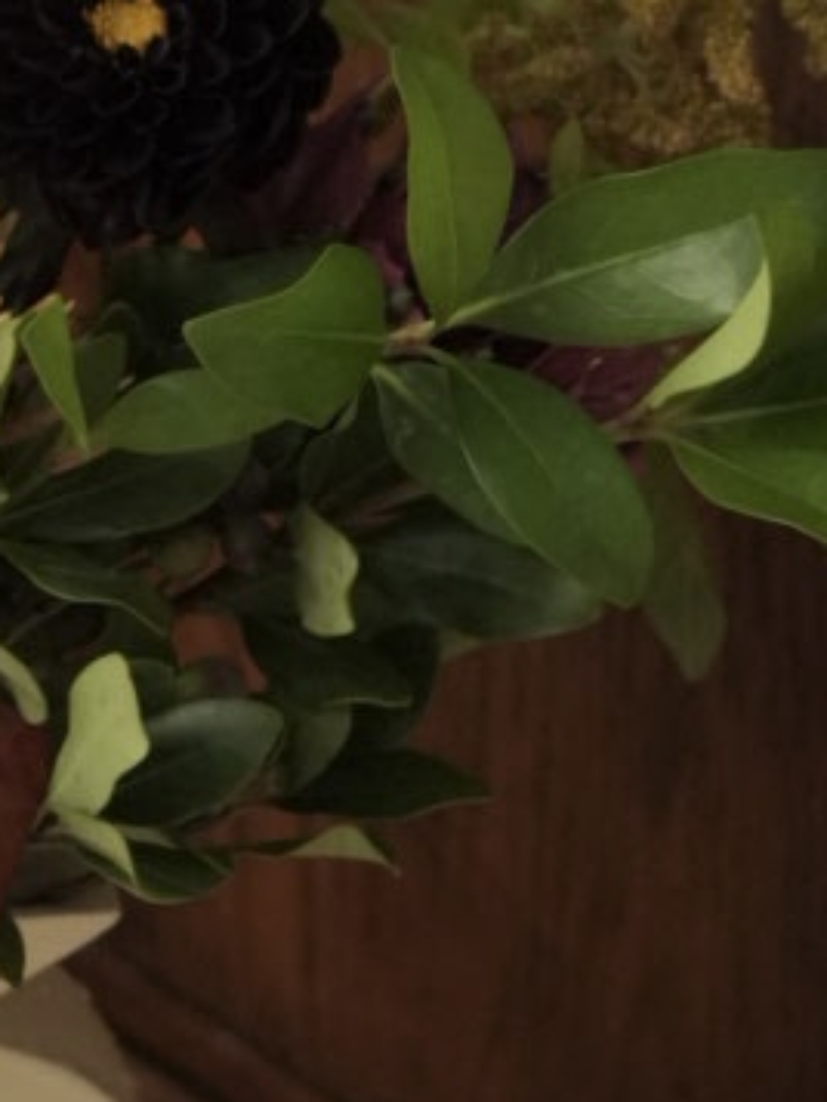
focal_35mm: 357
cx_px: -444
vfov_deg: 5.5
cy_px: 123
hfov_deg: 4.1
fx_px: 11365
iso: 6400
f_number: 4.5
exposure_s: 1/80
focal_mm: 82
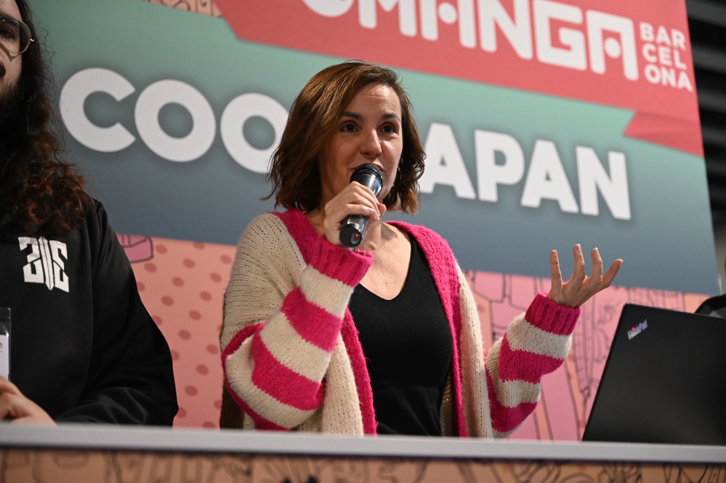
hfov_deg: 28.8
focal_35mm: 70
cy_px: 242
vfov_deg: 19.4
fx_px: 1411
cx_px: 363
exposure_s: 1/250
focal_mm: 70
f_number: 2.8
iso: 4000
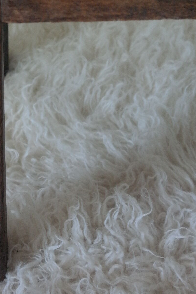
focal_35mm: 110
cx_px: 63
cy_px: 108
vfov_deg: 18.6
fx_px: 899
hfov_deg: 12.4
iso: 3200
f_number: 5.6
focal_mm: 50
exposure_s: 1/80
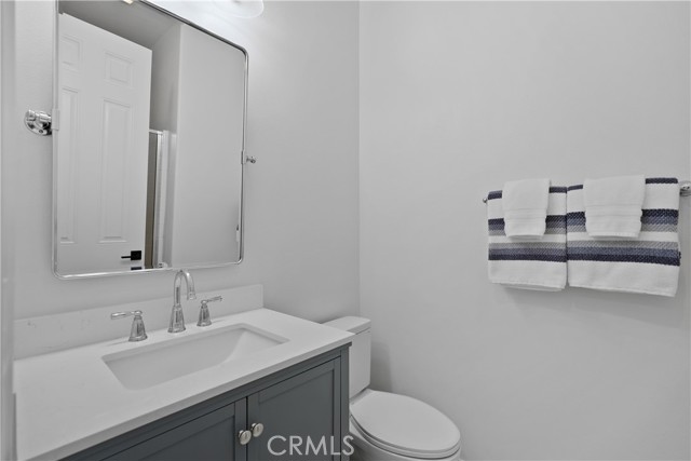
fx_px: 307
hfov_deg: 96.7
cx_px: 346
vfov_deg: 73.8
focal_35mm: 16
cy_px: 230
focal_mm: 16
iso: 400
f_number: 4
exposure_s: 1/15
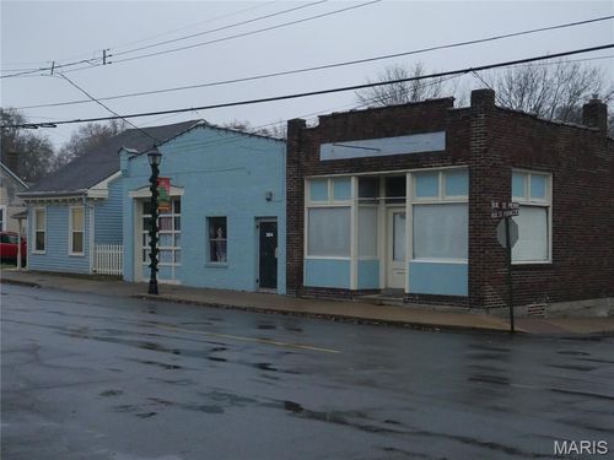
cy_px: 230
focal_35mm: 50
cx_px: 307
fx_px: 887
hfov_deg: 38.2
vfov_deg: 29.1
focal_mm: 25
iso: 3200
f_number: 5.3
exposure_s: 1/250
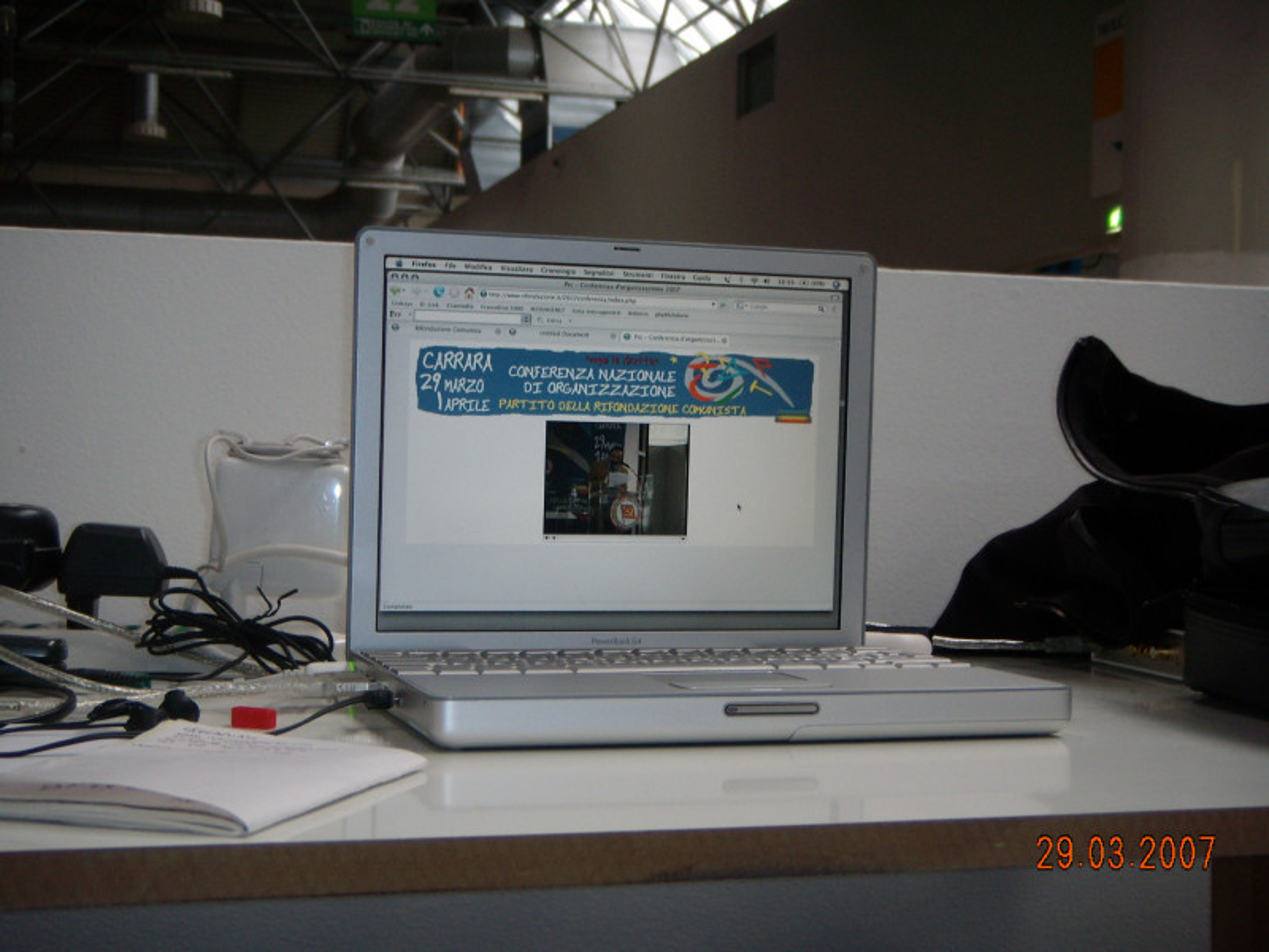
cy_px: 476
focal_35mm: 53
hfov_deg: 36.2
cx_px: 634
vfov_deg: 27.5
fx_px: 1943
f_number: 3.7
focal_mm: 8.9
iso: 102
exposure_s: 1/30.3
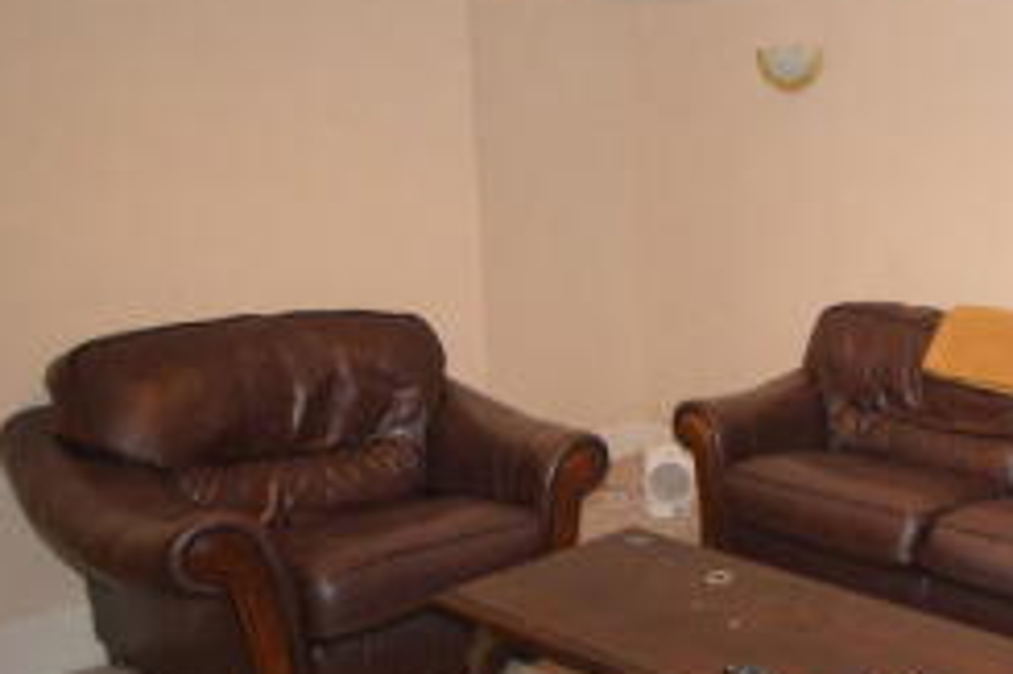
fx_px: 984
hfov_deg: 47.7
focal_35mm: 35
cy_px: 395
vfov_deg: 37.7
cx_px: 947
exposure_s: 1/60
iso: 3200
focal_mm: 12
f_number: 4.5
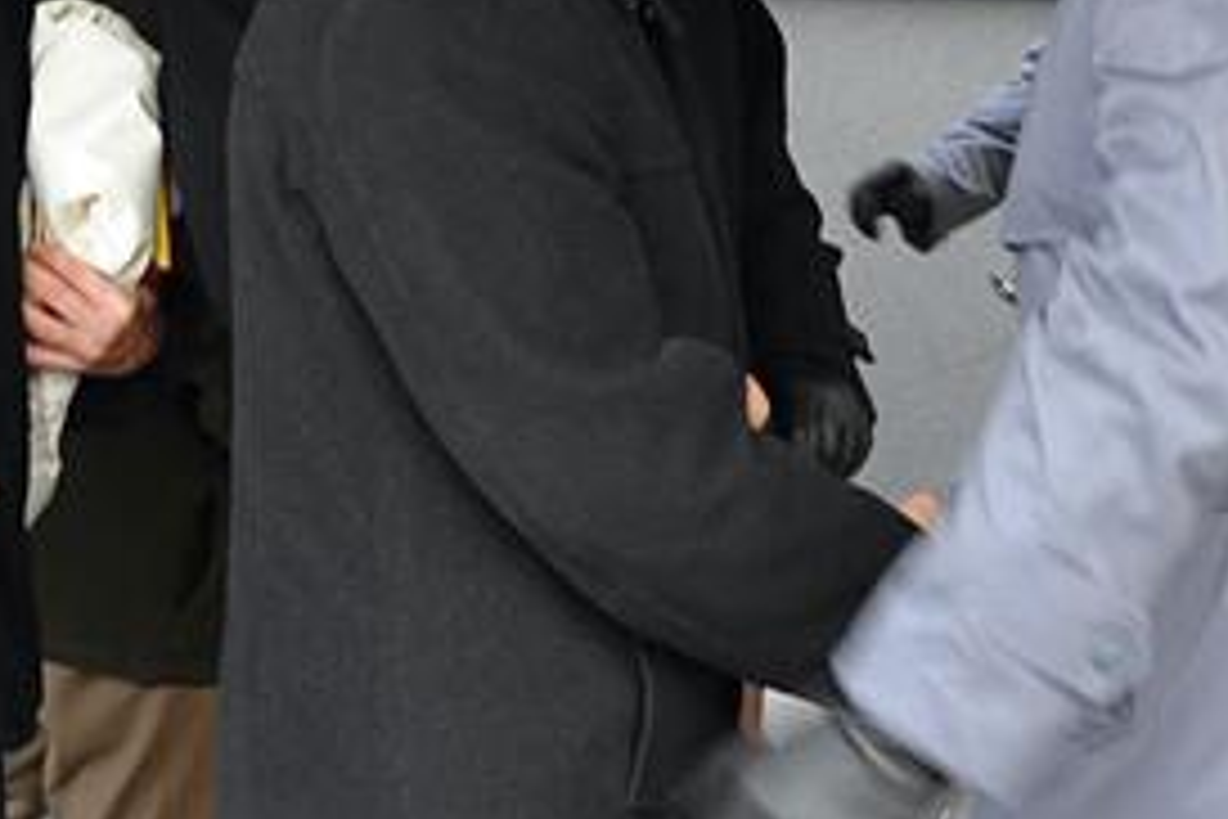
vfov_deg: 12.2
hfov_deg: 18.2
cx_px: 846
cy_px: 236
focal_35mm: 112
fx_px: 3820
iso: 1600
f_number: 7.1
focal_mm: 24
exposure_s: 1/80
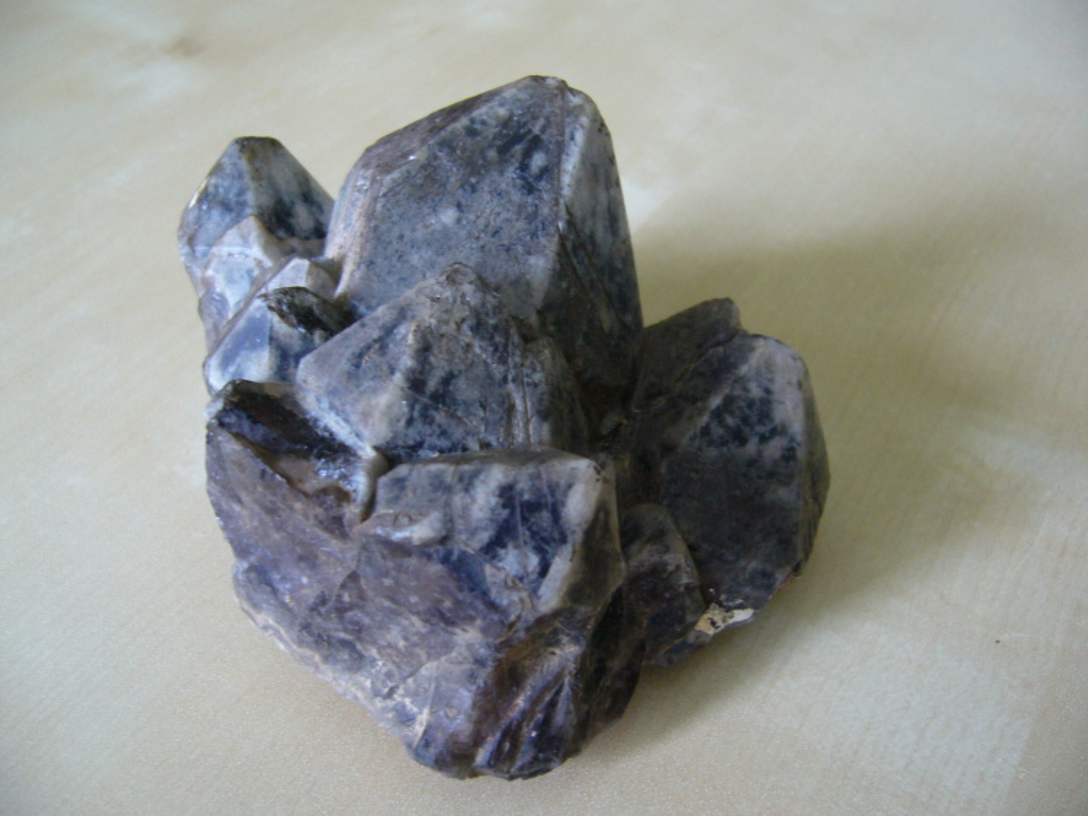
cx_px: 544
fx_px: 1100
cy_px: 408
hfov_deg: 52.6
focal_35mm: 35
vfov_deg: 40.7
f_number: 2.8
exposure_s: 1/13
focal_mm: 5.8
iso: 125
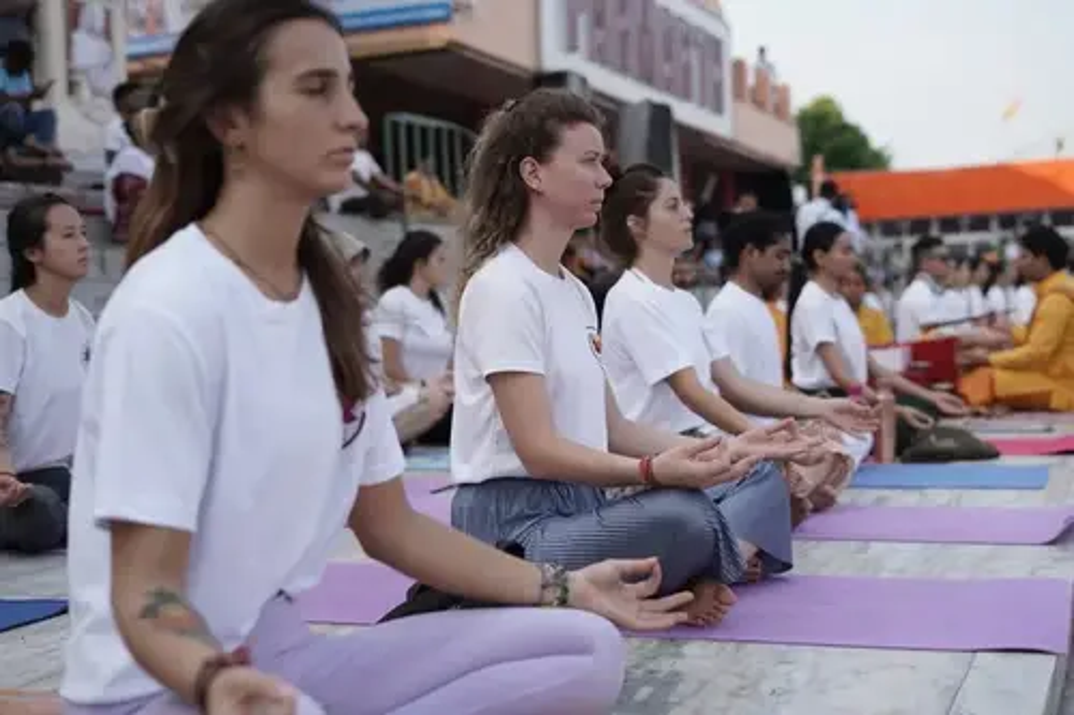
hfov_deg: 39.6
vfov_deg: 27.0
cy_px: 358
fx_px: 1491
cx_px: 537
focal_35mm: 50
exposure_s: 1/640
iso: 125
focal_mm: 50
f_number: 2.8
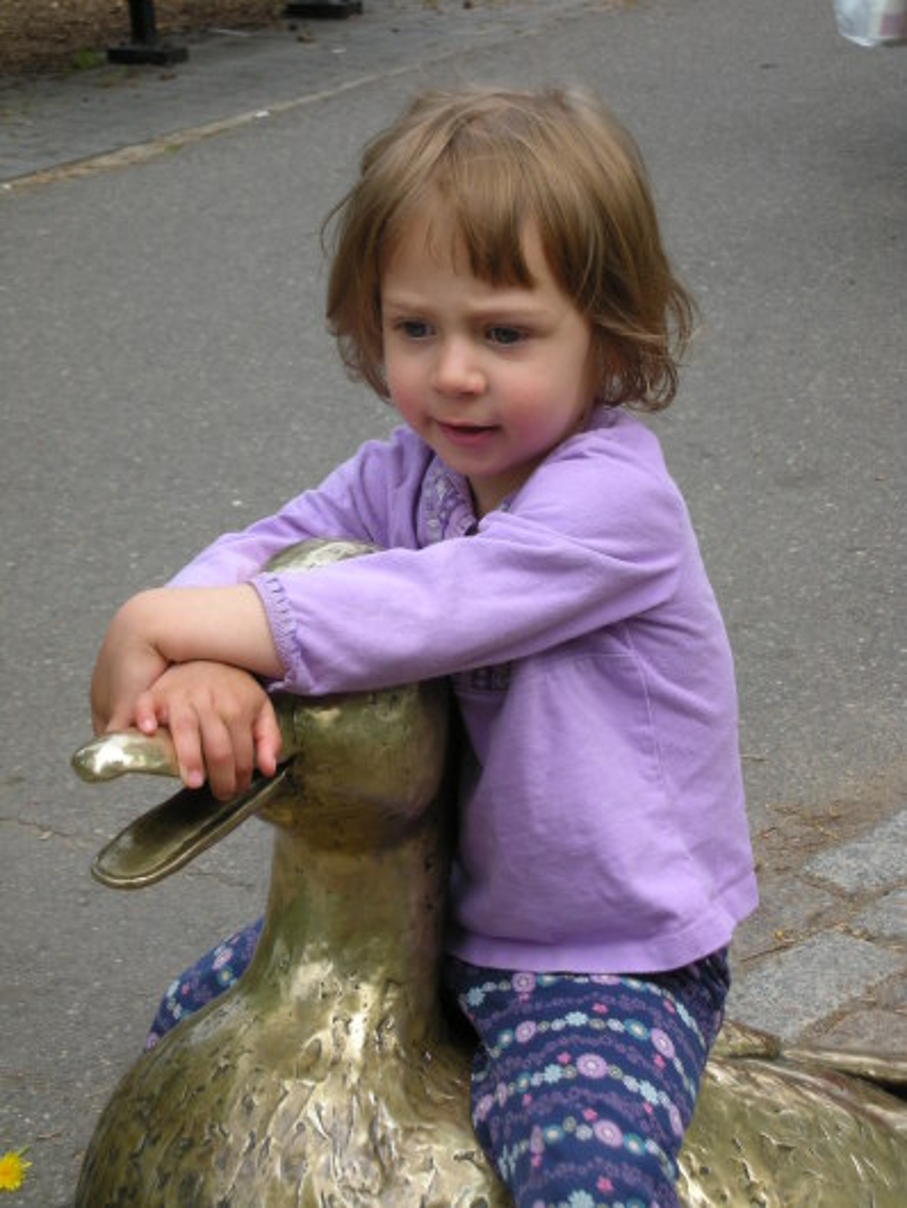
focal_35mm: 105
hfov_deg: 14.1
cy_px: 604
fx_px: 3665
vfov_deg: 18.7
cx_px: 454
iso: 50
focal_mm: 17.4
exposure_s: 1/97
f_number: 5
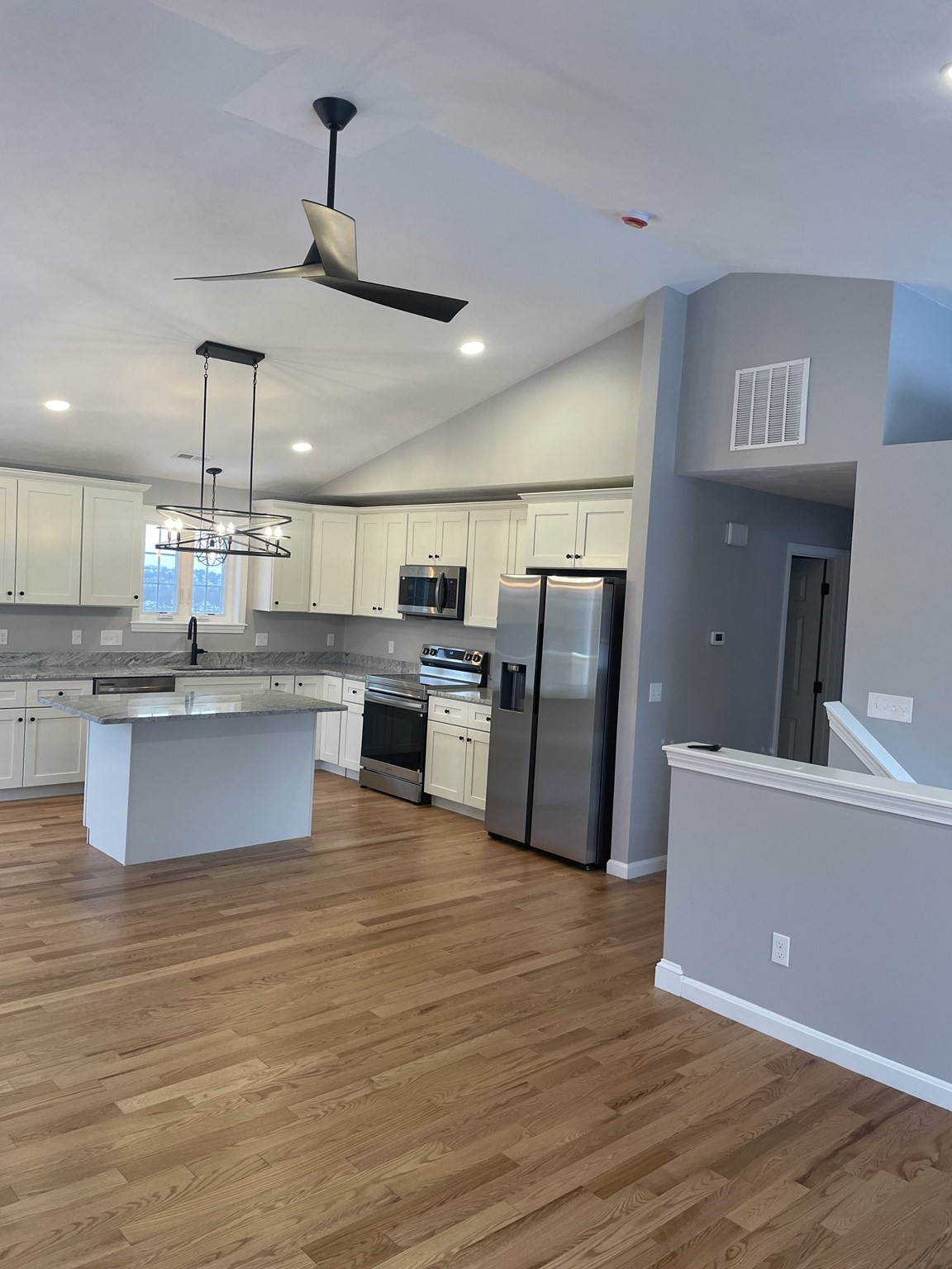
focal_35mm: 26
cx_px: 476
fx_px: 953
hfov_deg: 53.1
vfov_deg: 67.3
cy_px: 634
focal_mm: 4.2
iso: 100
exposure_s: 1/120
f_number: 1.6
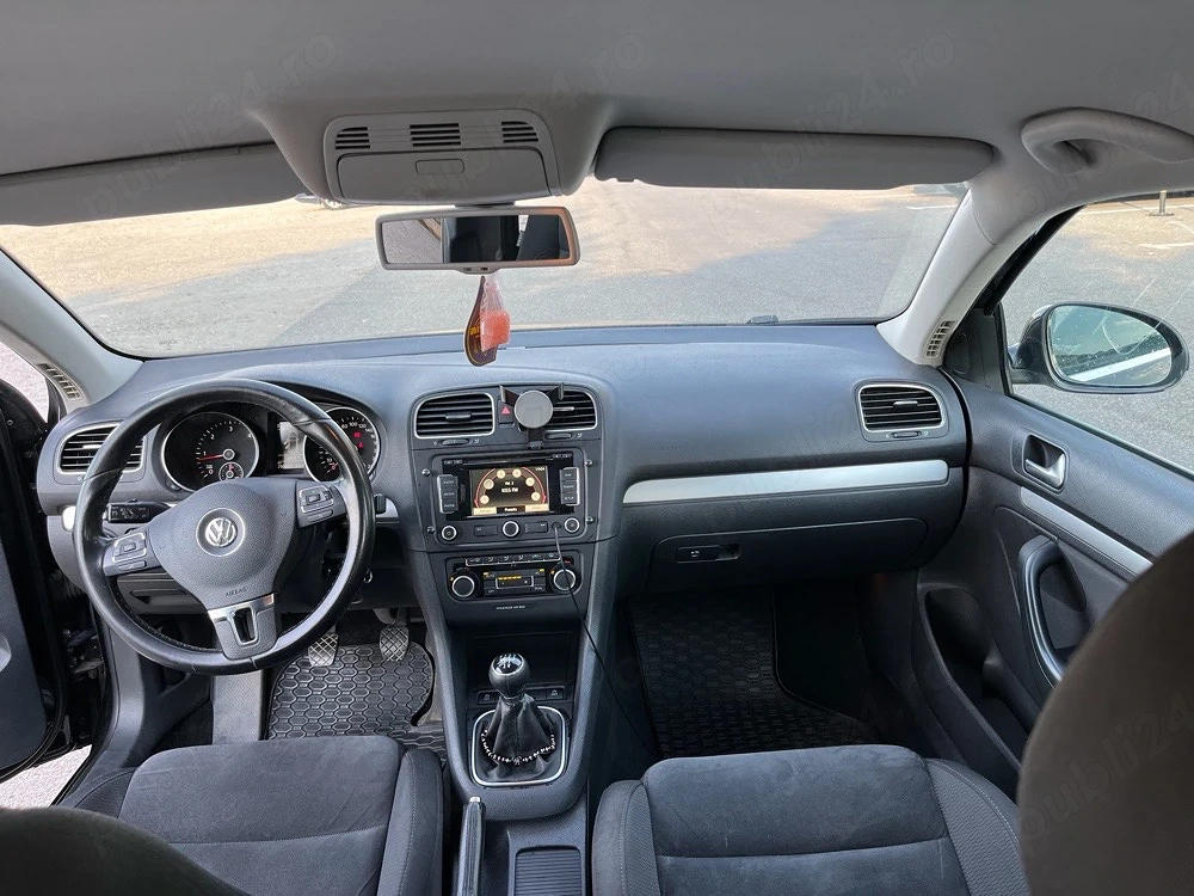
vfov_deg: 53.1
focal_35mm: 26
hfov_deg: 67.3
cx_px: 597
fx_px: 897
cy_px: 448
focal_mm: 5.1
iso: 40
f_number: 1.6
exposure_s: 1/122
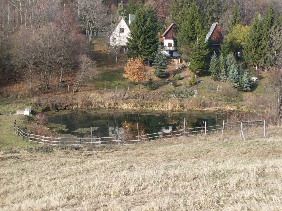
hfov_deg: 32.2
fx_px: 489
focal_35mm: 60
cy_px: 106
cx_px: 141
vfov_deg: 24.4
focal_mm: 9.9
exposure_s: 1/500
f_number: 3.4
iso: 80
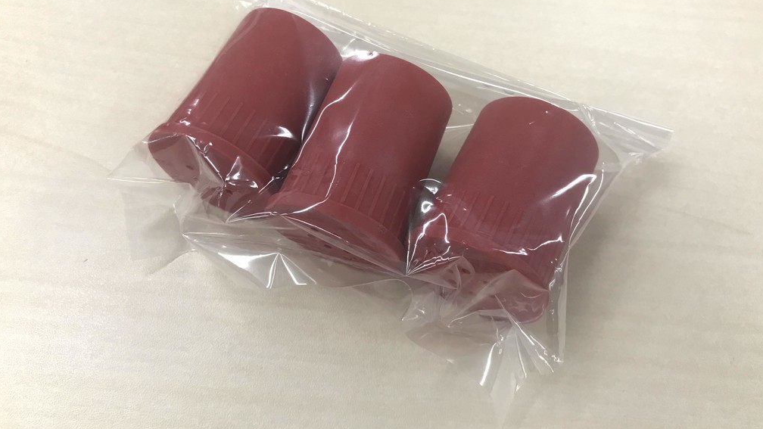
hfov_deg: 62.6
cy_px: 170
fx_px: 627
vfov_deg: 37.6
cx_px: 385
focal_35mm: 31
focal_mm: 3.99
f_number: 1.8
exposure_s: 1/30
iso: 32
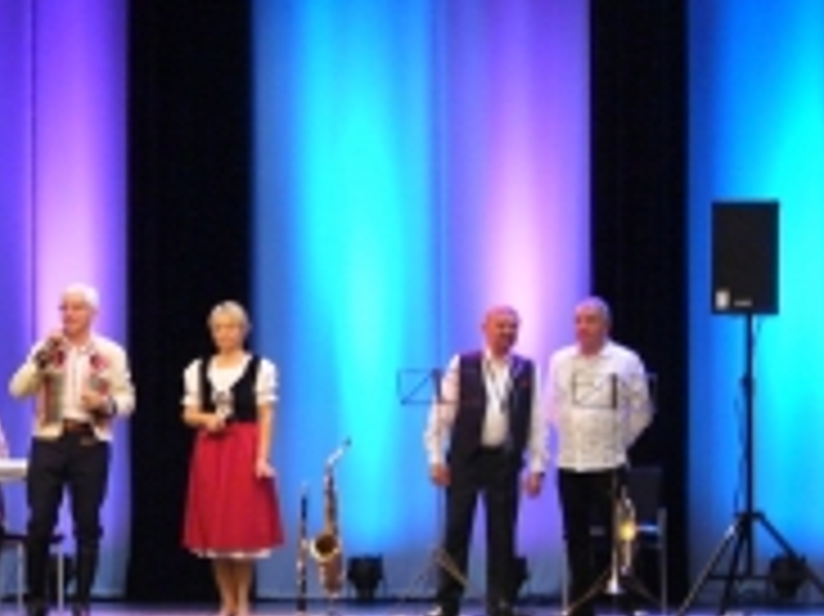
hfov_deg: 11.5
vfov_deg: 8.7
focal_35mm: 170
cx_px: 23
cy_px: 364
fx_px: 4044
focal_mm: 11.4
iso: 200
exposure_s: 1/10
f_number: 3.2
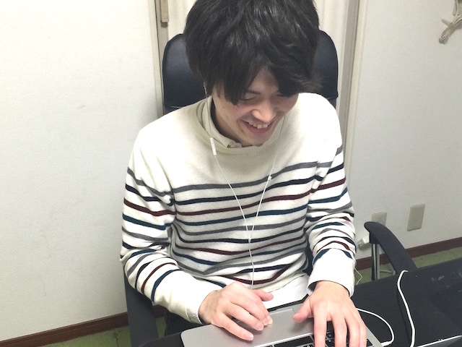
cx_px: 231
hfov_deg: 47.9
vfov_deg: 36.8
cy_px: 174
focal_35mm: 39
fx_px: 521
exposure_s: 1/15
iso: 64
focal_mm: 4.15
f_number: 2.2
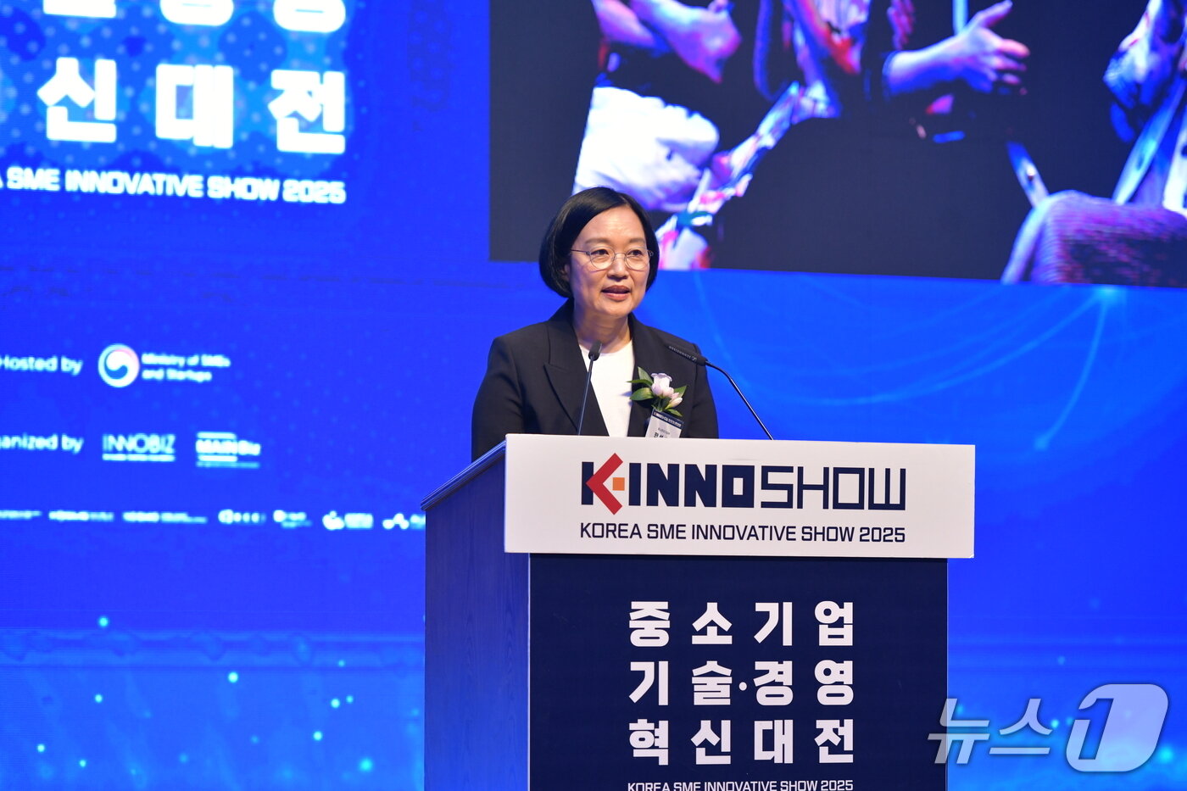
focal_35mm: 140
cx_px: 594
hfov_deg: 14.7
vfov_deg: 9.8
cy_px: 396
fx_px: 4615
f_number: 4.5
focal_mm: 140
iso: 1600
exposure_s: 1/200
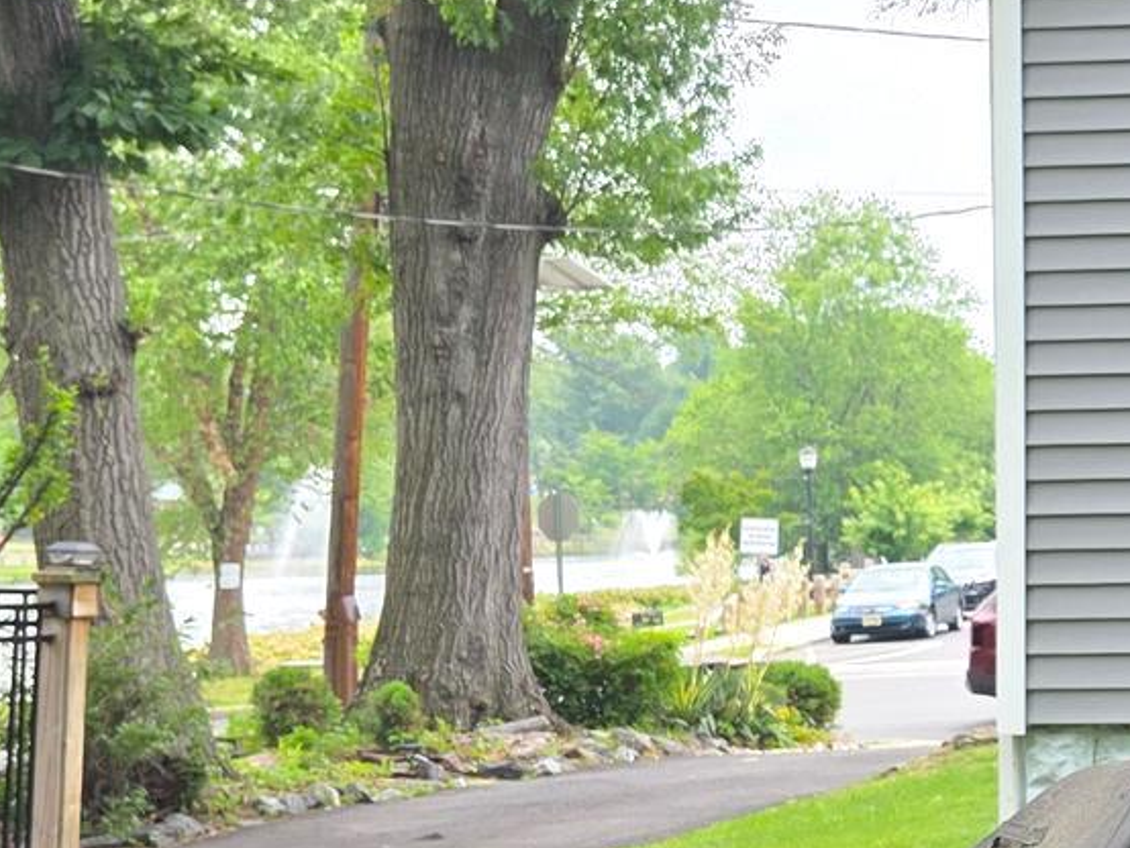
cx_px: 2070
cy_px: 398
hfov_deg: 18.0
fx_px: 2776
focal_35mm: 85
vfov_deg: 17.4
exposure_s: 1/1484
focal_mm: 6.3
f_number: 1.7
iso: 80
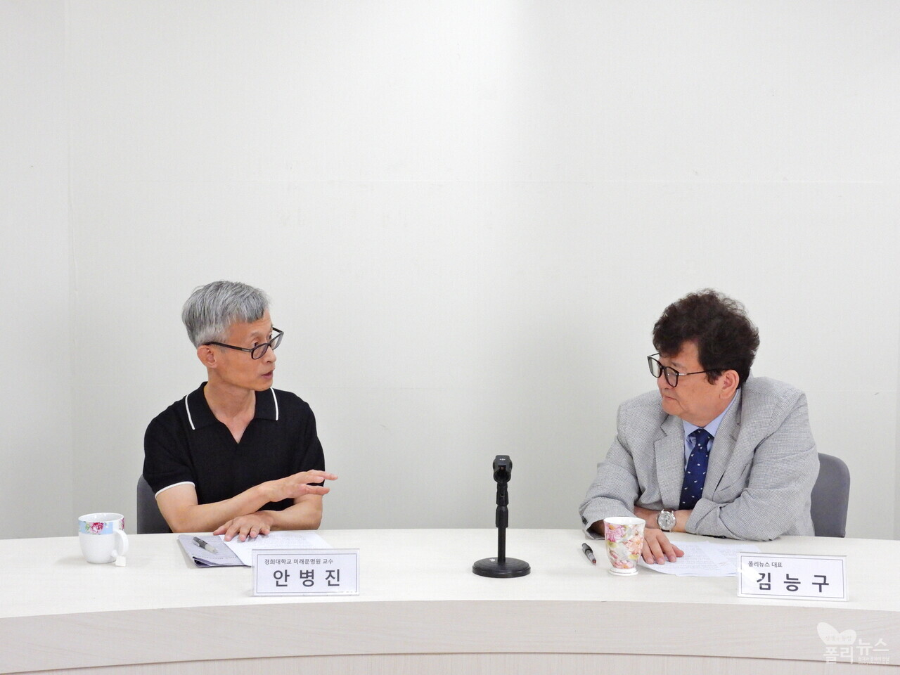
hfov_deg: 38.2
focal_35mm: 50
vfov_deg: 29.1
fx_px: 1300
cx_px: 450
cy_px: 338
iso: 1000
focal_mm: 8.9
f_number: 5.6
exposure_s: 1/30
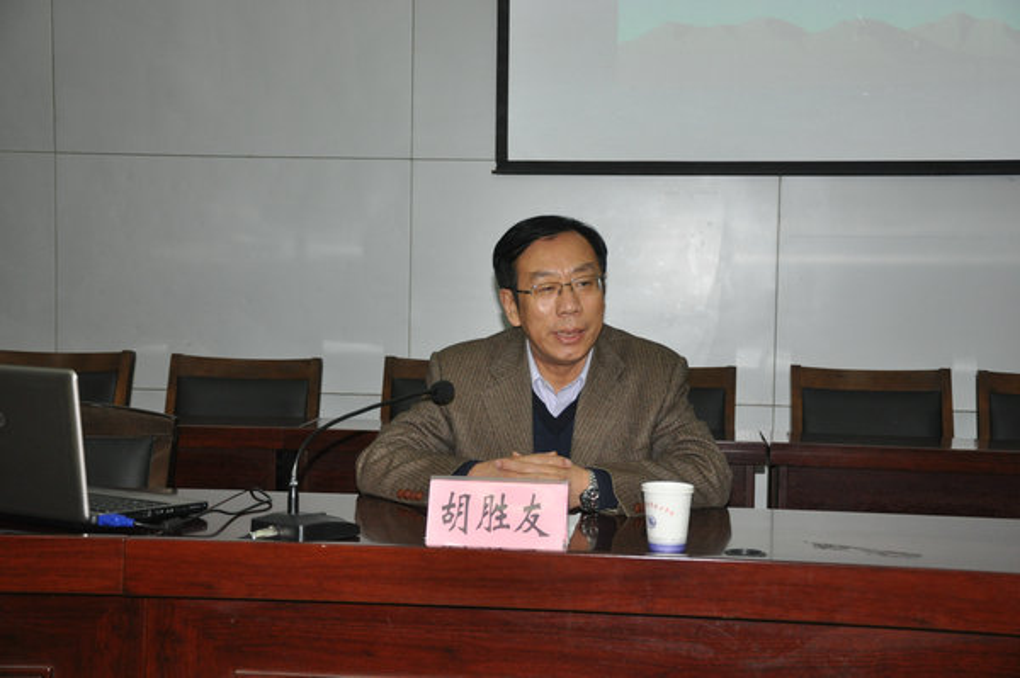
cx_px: 510
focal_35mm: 57
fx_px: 1614
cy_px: 339
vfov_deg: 23.7
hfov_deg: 35.1
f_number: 4.5
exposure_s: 1/60
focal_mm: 38
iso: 800
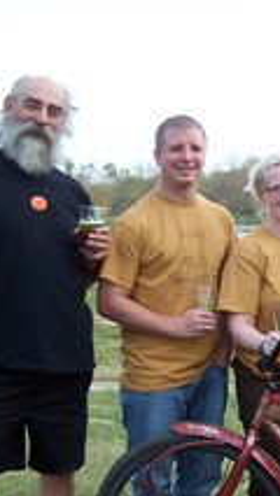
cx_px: 400
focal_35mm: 76
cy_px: 336
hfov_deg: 14.9
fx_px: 1002
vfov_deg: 27.7
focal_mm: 6.3
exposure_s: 1/125
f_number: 2.8
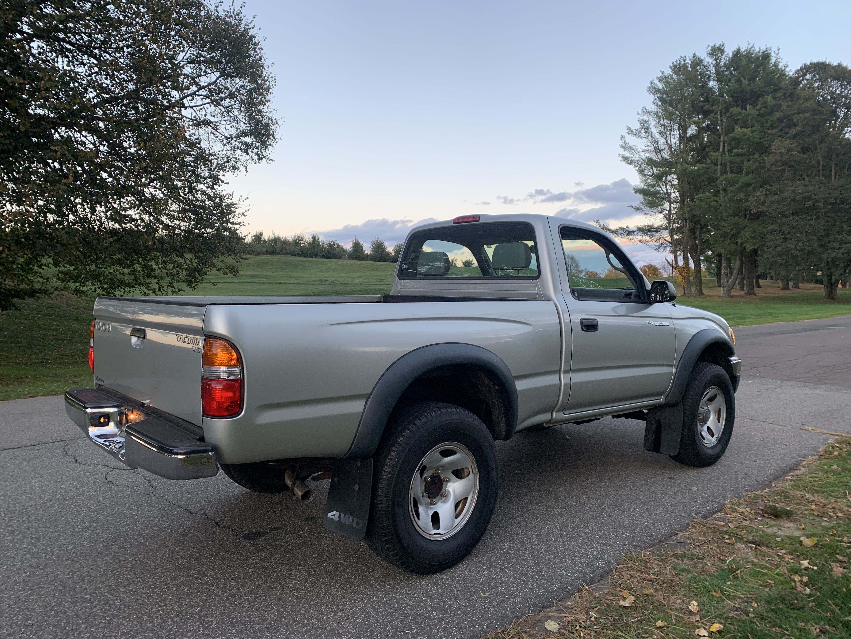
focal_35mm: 26
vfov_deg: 53.1
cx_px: 426
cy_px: 320
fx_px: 639
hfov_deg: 67.3
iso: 50
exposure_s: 1/121
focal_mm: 4.25
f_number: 1.8
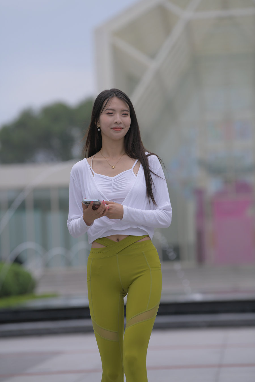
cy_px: 191
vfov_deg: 12.1
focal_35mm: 170
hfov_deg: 8.1
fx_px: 1806
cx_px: 128
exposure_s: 1/1000
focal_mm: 170
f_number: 4
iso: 125
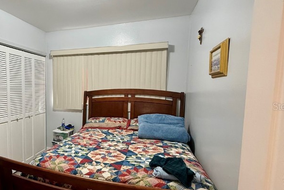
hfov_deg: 67.3
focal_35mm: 25
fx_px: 197
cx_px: 74
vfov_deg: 51.2
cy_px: 106
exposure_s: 1/60
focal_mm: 2.22
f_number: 2.2
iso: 200
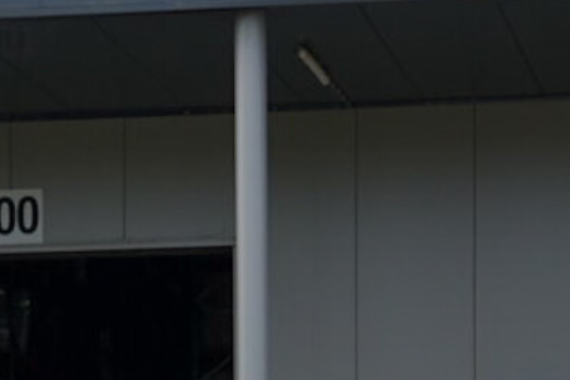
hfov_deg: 9.1
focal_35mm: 226
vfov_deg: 5.9
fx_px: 3579
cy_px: 761
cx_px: 52
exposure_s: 1/250
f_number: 6.3
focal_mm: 45
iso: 125
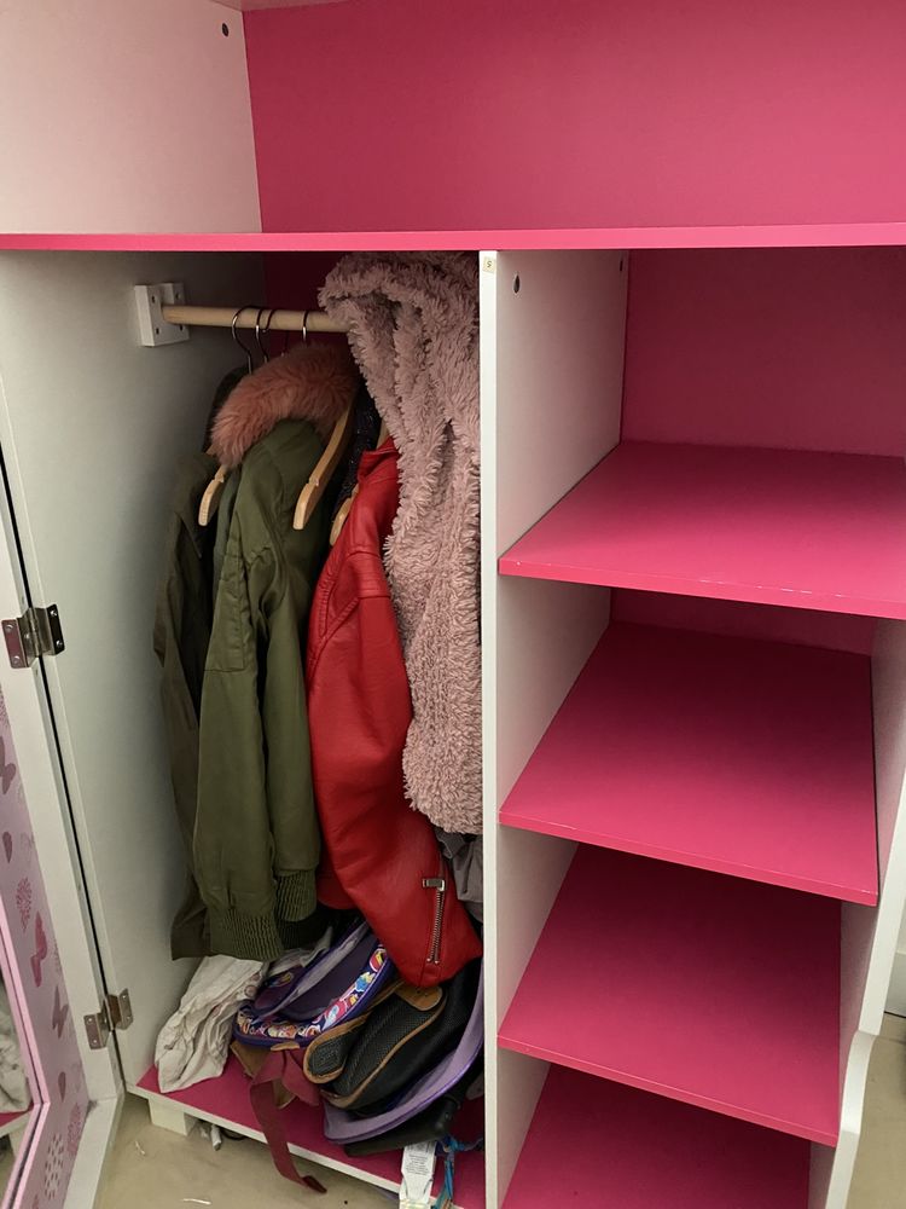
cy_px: 604
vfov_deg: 67.3
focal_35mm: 26
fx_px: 907
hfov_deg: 53.1
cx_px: 453
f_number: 1.8
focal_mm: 4.25
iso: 800
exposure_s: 1/30
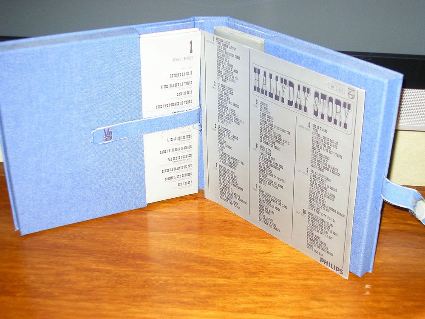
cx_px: 212
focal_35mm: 51
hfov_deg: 37.5
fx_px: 626
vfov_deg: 28.6
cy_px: 160
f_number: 3.3
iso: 200
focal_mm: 7.8
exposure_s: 1/80
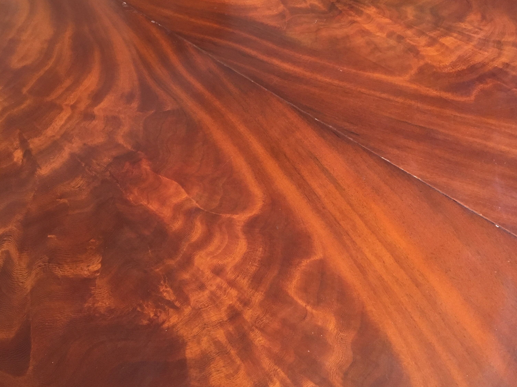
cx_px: 257
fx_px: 583
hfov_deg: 47.9
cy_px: 133
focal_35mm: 39
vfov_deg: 36.5
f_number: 2.2
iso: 200
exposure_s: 1/33
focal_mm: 4.15
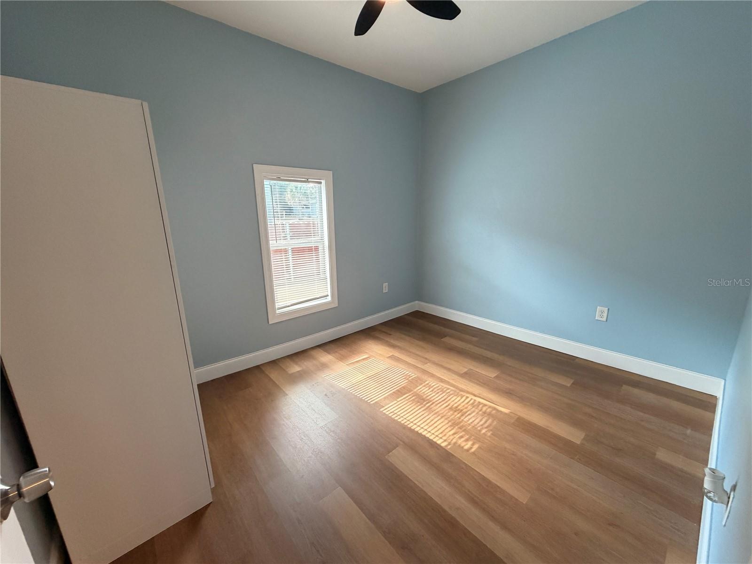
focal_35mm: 14
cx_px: 376
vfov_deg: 85.7
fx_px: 304
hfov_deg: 102.1
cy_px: 282
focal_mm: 2.22
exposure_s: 1/104
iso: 320
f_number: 2.2
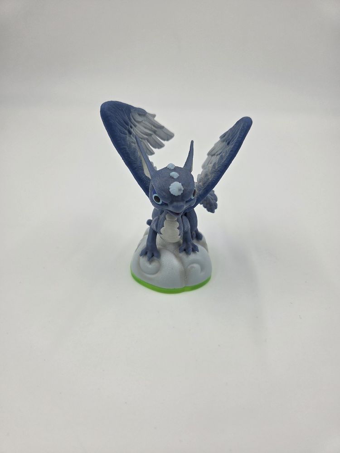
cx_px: 170
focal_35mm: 23
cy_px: 226
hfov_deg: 58.9
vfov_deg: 73.9
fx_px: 301
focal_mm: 5.4
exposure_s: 1/273
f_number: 1.8
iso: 40
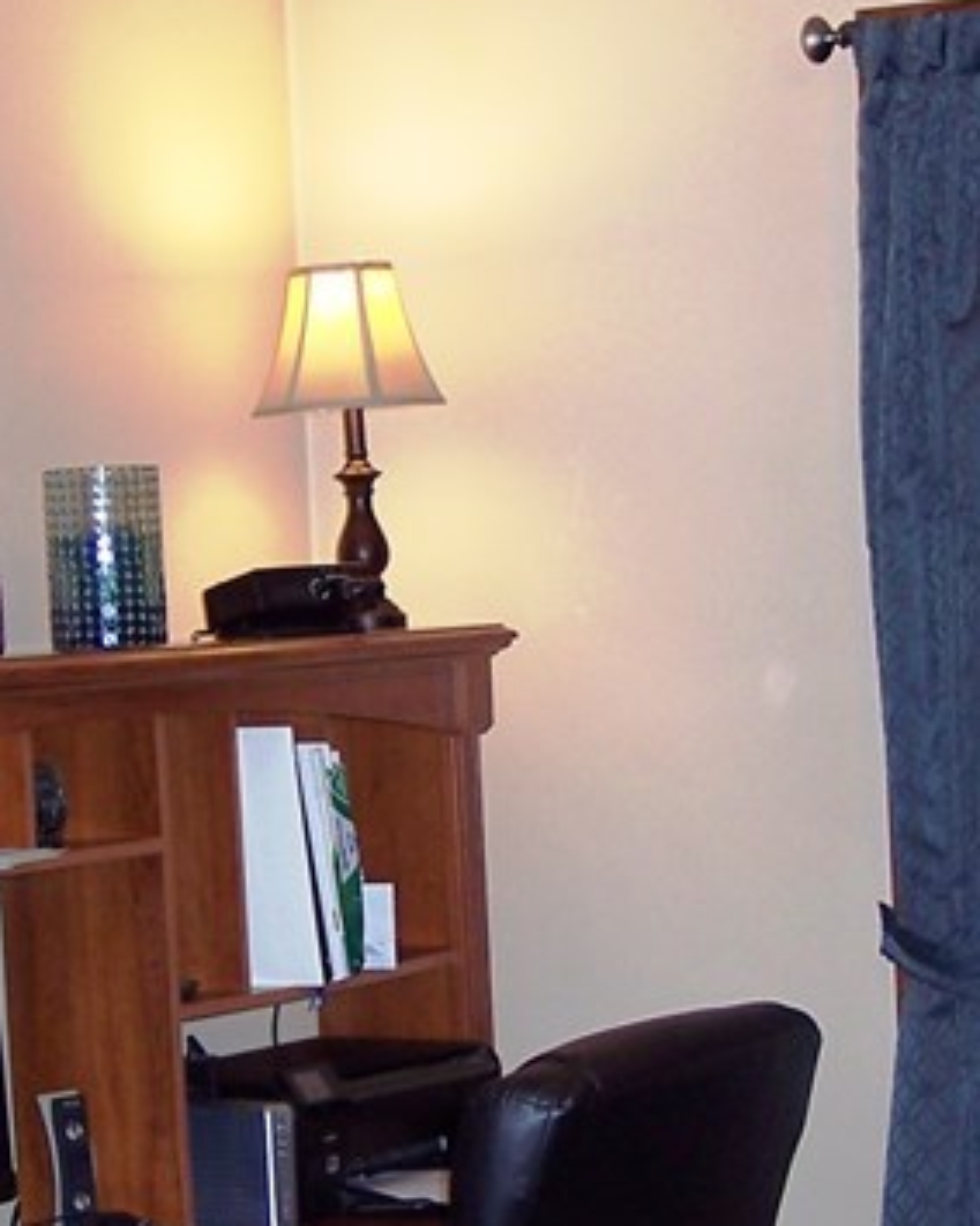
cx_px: 485
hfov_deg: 14.0
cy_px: 849
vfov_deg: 17.4
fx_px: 3990
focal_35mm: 110
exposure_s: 1/60
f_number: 2.8
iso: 100
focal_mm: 8
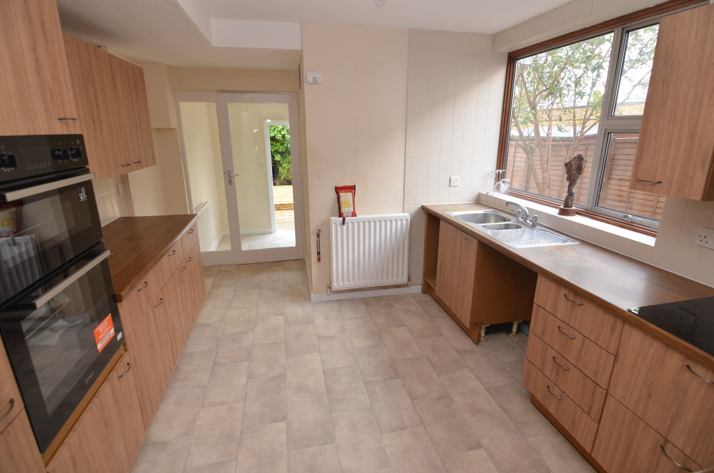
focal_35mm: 16
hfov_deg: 95.1
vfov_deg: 71.8
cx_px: 357
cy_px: 236
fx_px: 327
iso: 400
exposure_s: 1/80
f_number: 4.5
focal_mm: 11
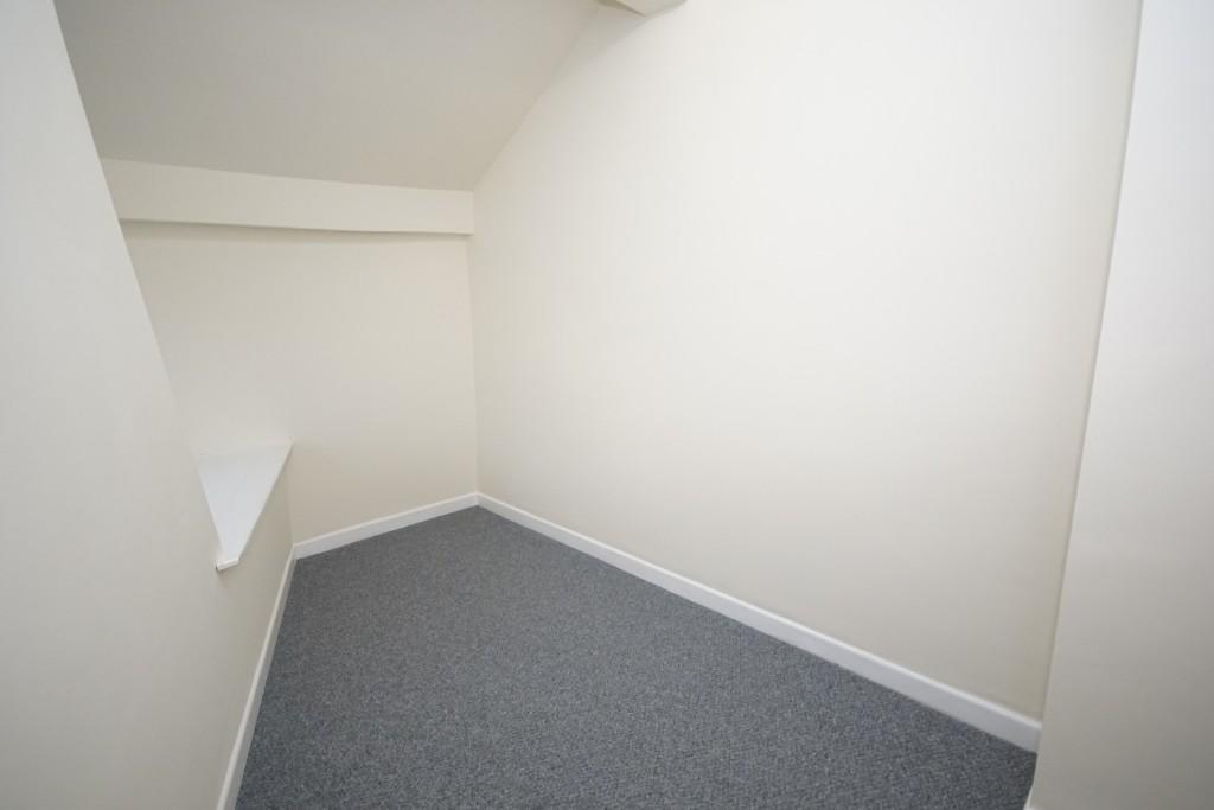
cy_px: 405
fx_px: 556
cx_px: 607
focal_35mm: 16
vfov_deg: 72.1
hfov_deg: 95.0
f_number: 4
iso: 2500
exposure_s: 1/160
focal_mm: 11
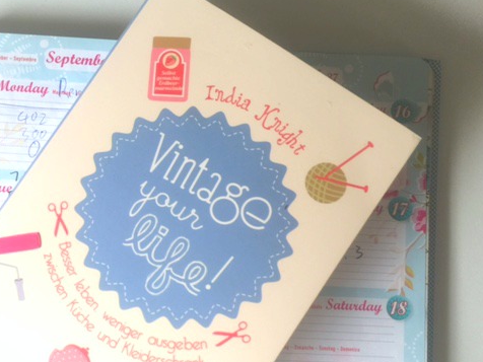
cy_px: 222
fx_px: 544
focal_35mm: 39
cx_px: 163
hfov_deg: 47.1
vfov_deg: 36.6
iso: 64
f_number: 2.2
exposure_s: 1/17
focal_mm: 4.15
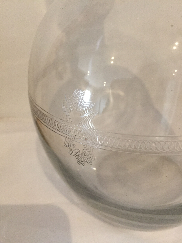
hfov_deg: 48.2
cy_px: 122
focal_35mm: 29
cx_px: 91
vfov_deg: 61.7
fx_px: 203
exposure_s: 1/33
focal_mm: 4.15
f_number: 2.2
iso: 250
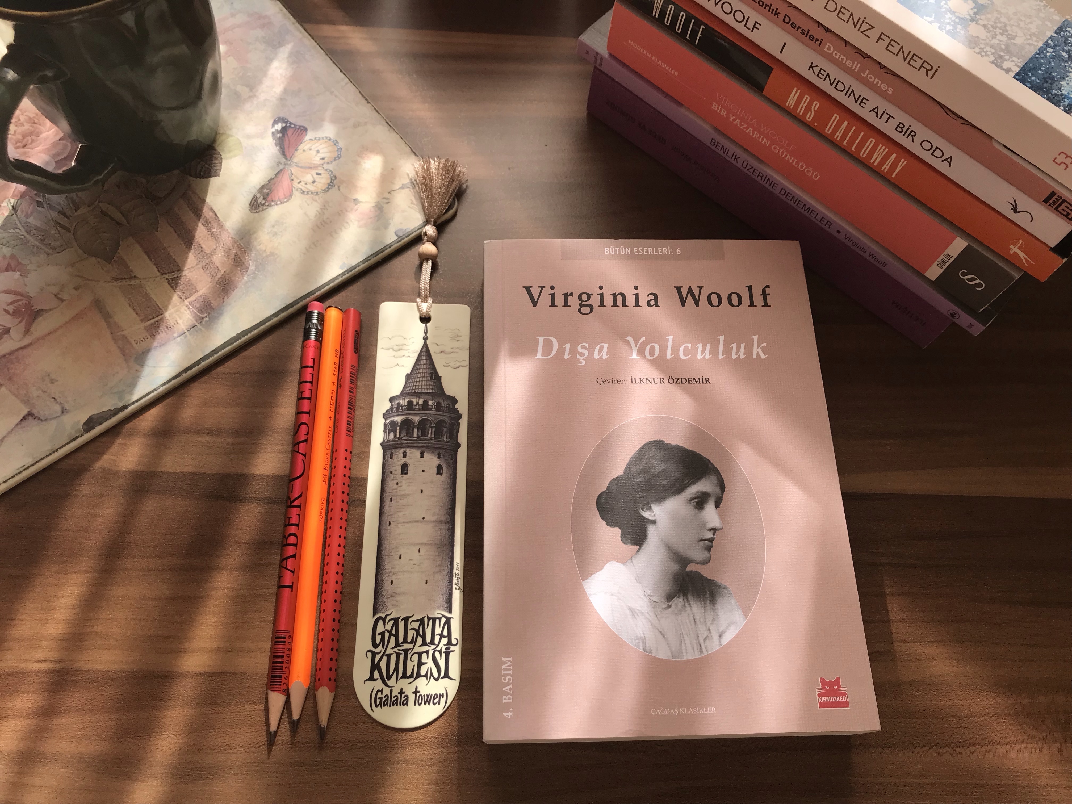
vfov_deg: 49.7
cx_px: 536
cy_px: 402
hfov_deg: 63.4
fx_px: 867
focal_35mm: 28
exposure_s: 1/334
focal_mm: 3.99
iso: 20
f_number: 1.8
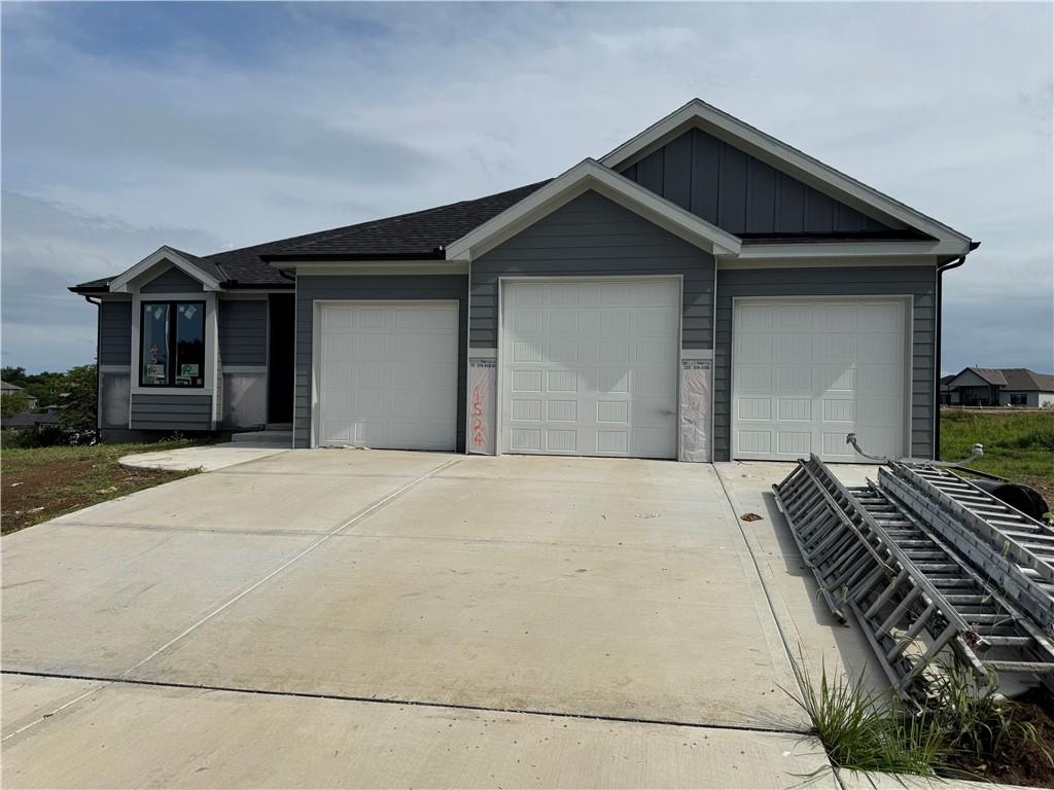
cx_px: 527
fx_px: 731
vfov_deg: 56.8
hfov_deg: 71.6
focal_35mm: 24
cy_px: 395
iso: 80
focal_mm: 6.76
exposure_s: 1/12346
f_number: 1.78
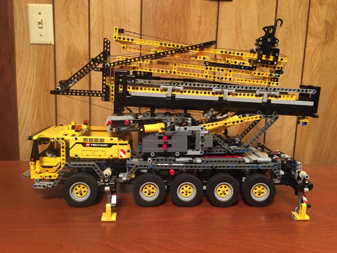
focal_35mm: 29
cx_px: 168
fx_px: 282
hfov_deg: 61.7
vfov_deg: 48.2
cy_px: 126
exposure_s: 1/15
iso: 250
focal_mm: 4.15
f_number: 2.2
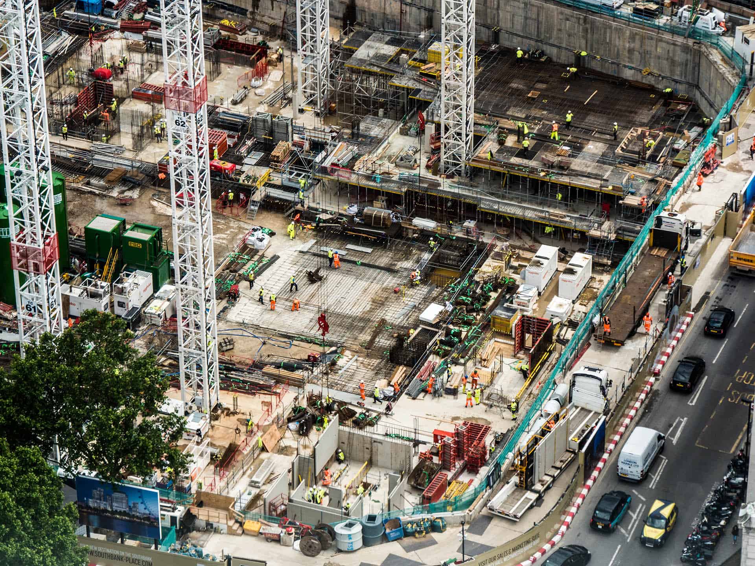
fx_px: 2835
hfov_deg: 15.2
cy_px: 283
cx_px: 378
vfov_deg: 11.4
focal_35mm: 130
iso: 200
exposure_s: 1/800
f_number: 5.3
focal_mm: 65
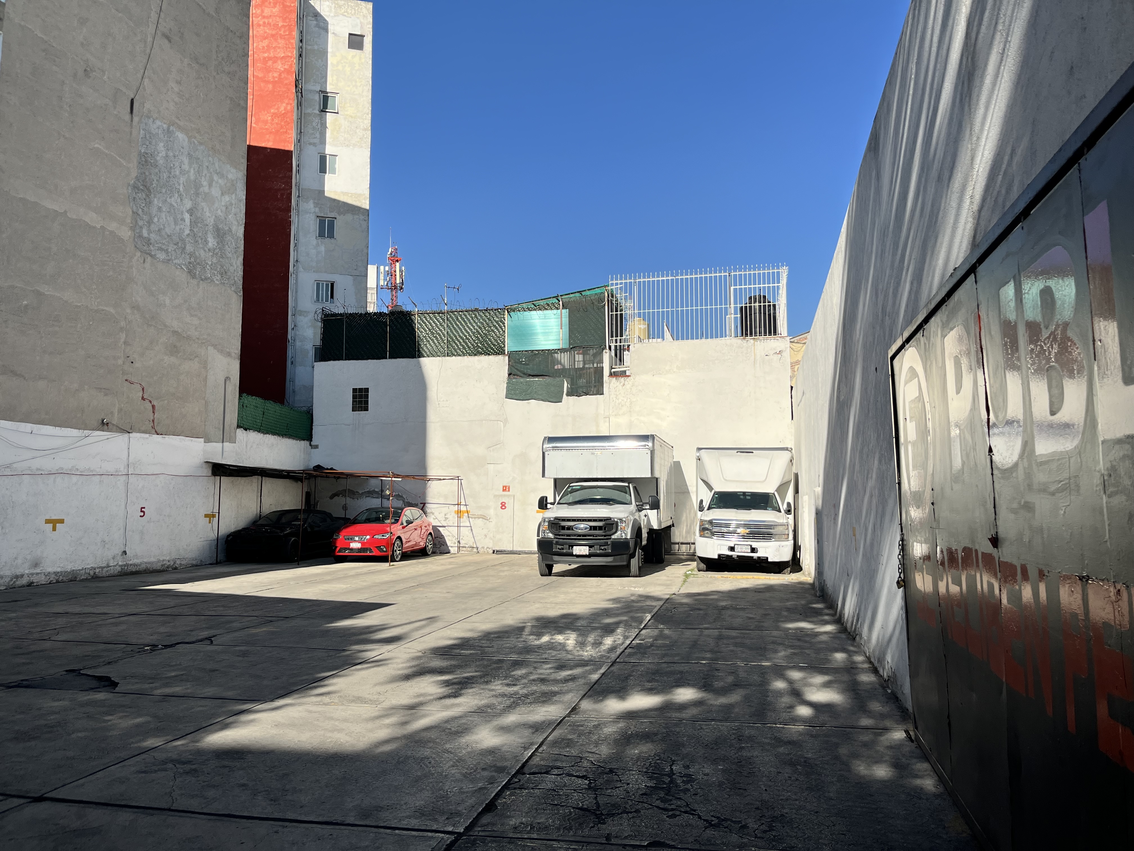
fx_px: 852
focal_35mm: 26
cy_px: 426
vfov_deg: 53.1
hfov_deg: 67.3
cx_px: 567
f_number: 1.6
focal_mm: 5.1
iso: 50
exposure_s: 1/4016
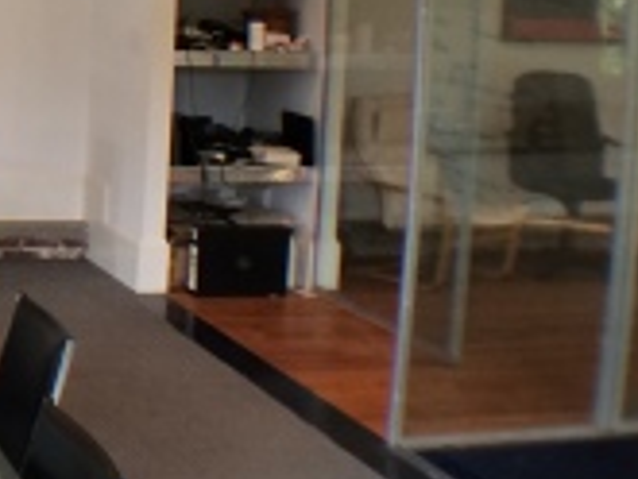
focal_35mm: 109
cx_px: -321
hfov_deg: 16.4
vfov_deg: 13.4
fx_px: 2010
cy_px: 10
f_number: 2.2
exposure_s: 1/30
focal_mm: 4.15
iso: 50
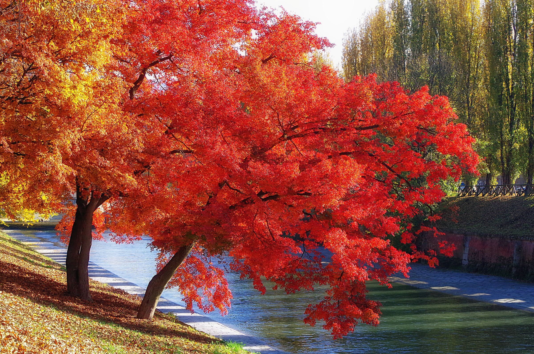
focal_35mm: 87
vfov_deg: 15.6
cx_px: 267
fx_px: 1288
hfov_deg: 23.4
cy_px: 177
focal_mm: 58
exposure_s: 1/350
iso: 800
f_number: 9.5
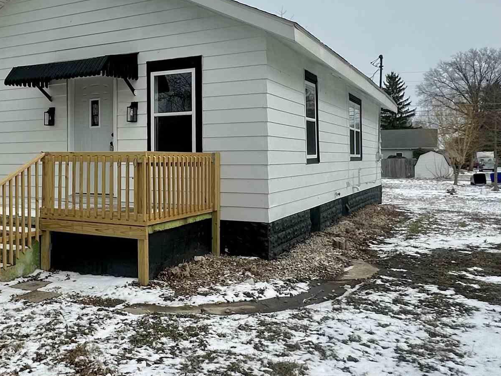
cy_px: 144
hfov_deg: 50.0
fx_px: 521
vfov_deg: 39.4
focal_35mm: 36
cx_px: 150
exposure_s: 1/2882
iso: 50
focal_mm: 2.22
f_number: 2.2
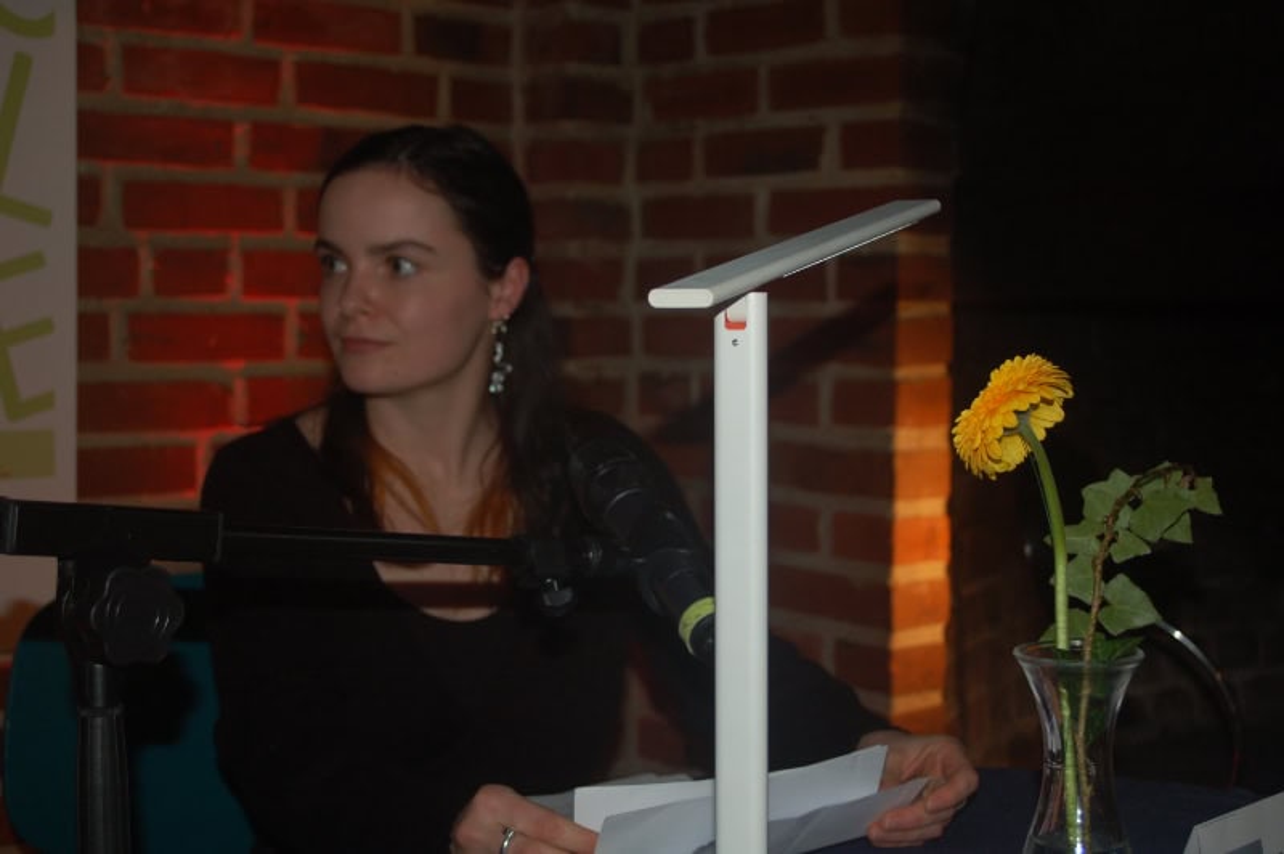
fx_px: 2031
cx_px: 642
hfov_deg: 35.1
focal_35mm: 57
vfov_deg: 23.7
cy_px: 427
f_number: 5
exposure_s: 1/60
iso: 400
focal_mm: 38
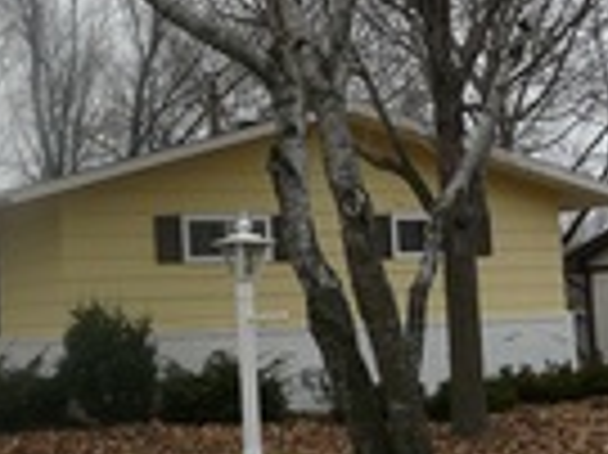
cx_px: 5
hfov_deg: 25.7
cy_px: 202
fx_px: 1263
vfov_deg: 20.4
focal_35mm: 72
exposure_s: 1/160
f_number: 4
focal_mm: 4.6
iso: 100
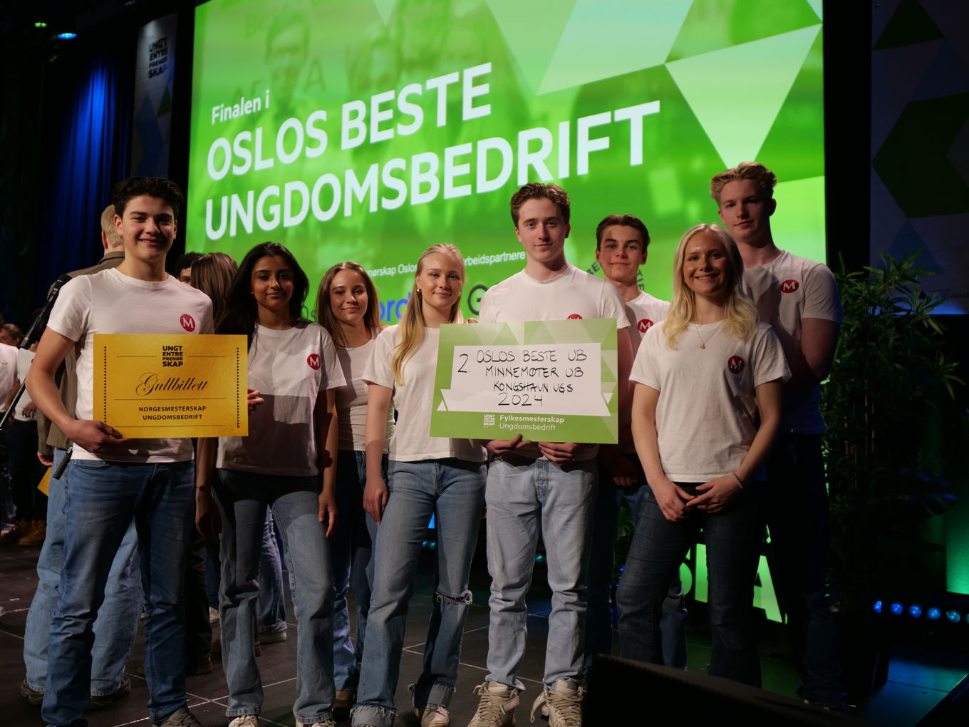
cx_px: 484
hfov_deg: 56.8
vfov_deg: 44.2
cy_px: 364
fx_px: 896
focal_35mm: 32
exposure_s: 1/160
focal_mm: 16
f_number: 1.6
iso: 200
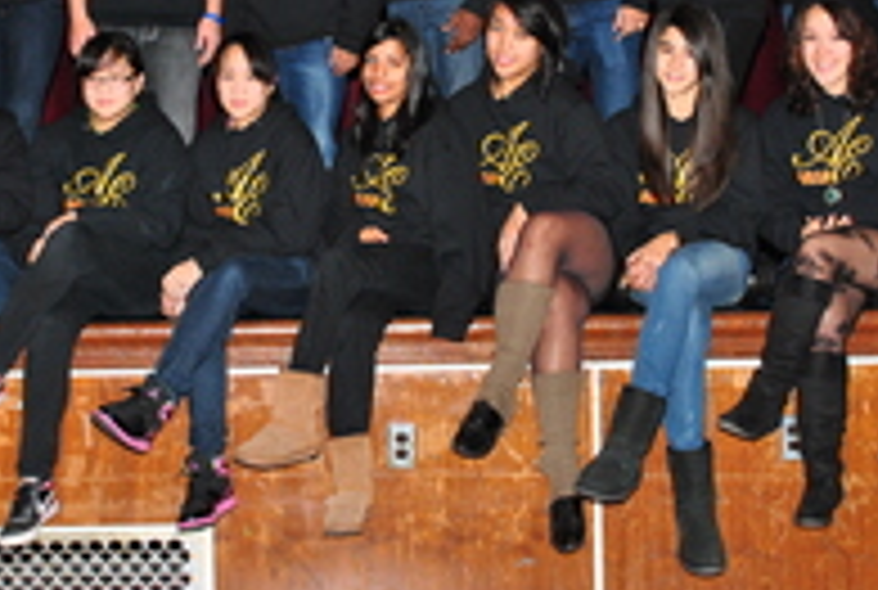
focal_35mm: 86
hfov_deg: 23.5
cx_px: 333
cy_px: 50
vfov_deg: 15.8
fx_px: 2102
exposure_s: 1/60
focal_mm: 28
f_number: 5.6
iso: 400
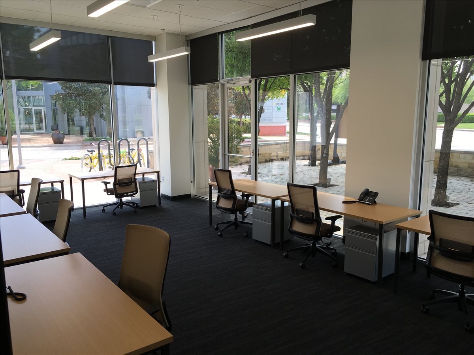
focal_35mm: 29
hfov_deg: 61.7
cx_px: 237
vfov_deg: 48.2
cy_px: 178
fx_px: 397
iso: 25
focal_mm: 4.15
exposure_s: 1/151
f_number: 2.2
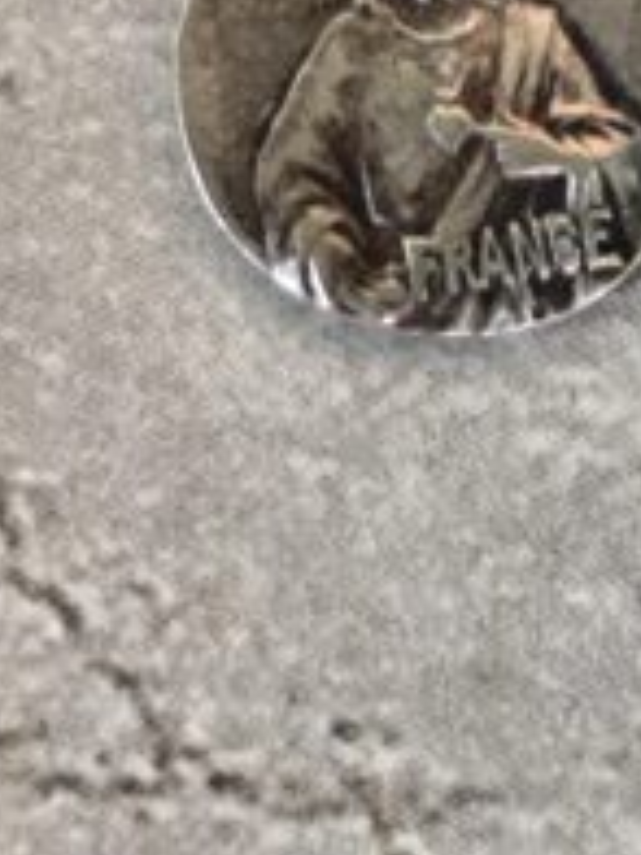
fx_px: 4691
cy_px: 57
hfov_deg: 7.8
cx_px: 445
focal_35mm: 190
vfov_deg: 10.3
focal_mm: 6.19
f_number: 1.65
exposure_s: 1/25
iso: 400
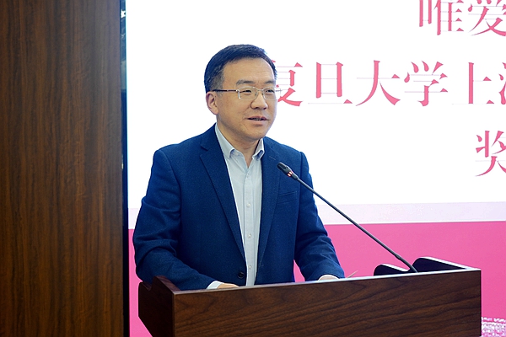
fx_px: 520
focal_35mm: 37
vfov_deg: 35.9
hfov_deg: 51.9
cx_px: 253
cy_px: 168
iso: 640
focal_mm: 37
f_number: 4
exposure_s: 1/40
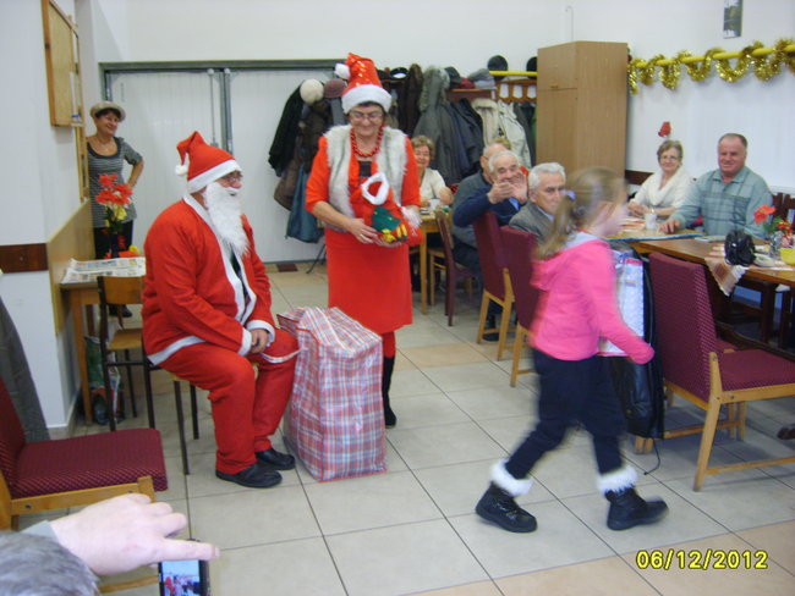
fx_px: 804
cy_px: 298
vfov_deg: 40.7
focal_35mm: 35
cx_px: 398
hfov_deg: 52.6
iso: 192
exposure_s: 1/30
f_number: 2.8
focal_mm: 7.4
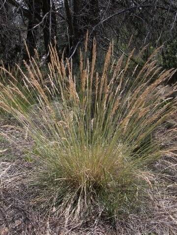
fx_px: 245
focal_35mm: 36
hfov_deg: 39.7
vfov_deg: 51.4
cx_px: 88
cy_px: 118
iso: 50
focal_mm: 7.7
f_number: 8
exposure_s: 1/125
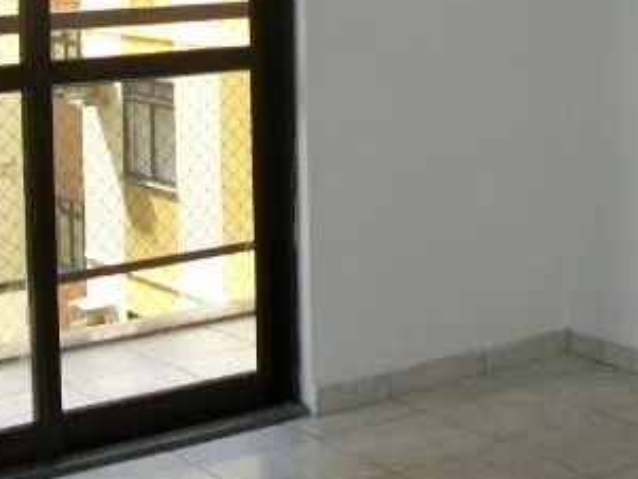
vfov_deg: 16.9
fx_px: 1567
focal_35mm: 85
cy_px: -23
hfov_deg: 22.9
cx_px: 443
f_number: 2.9
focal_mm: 5.7
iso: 80
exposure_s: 1/250
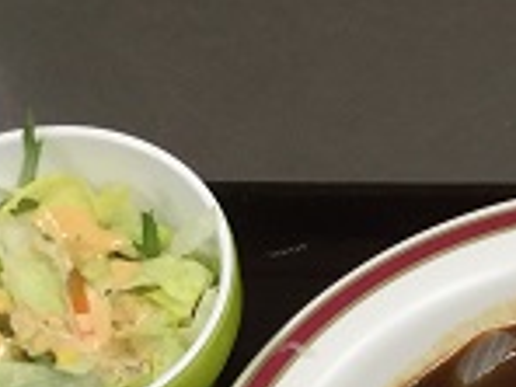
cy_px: 711
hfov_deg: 15.1
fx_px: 1878
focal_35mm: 126
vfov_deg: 10.9
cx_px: 631
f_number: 2.4
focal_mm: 3.3
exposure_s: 1/30
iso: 64
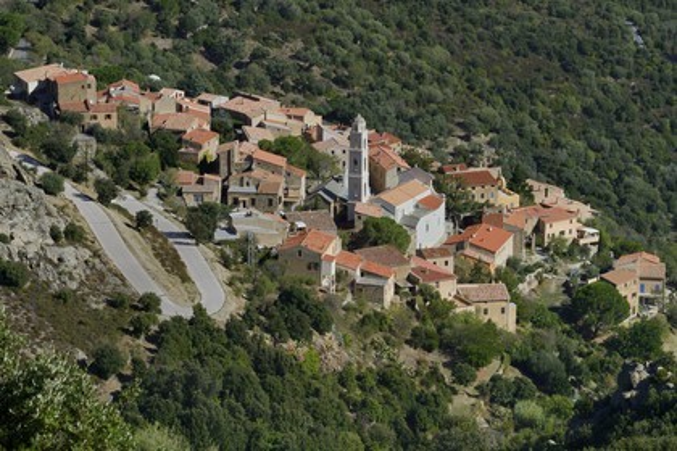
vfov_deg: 10.2
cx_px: 338
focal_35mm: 135
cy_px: 226
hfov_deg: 15.2
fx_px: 2539
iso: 400
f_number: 18
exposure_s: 1/250
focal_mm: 135
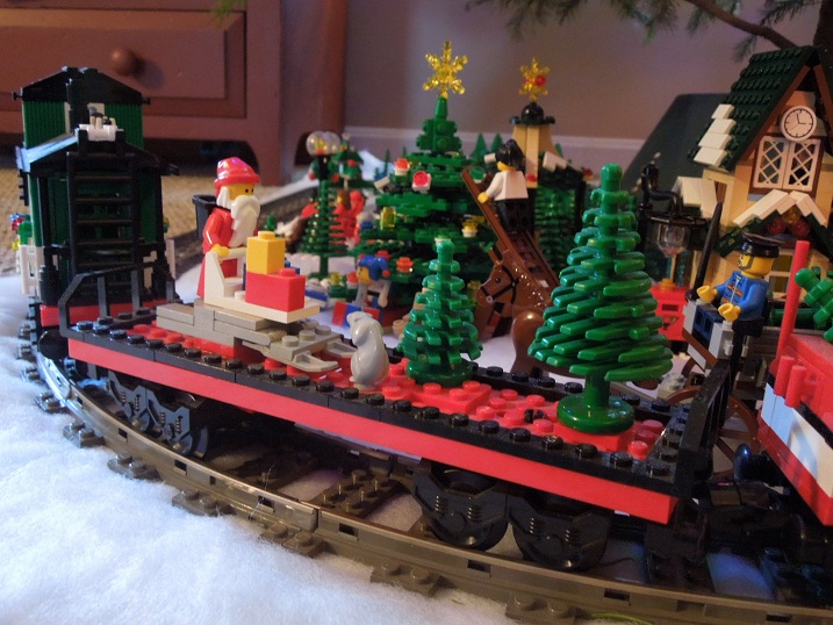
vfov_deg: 45.5
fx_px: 746
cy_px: 312
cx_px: 416
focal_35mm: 31
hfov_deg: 58.3
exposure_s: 1/4
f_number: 3.6
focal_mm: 5.6
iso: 800
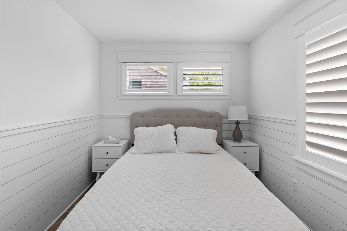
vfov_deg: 73.7
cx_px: 174
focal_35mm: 16
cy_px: 116
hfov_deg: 96.8
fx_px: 154
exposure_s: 1/25
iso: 320
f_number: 7.1
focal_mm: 16
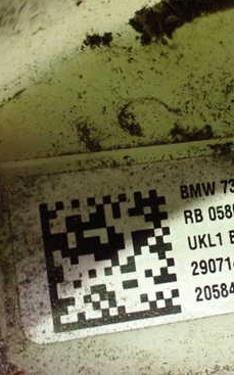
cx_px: 205
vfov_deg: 38.9
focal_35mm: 52
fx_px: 531
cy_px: 202
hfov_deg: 24.2
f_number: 2.3
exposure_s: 1/30
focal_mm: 5.4
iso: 1000
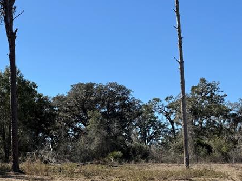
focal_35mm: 55
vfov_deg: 26.2
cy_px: 137
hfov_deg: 31.3
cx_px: -19
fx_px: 384
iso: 80
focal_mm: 6.76
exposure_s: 1/3584
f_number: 1.78
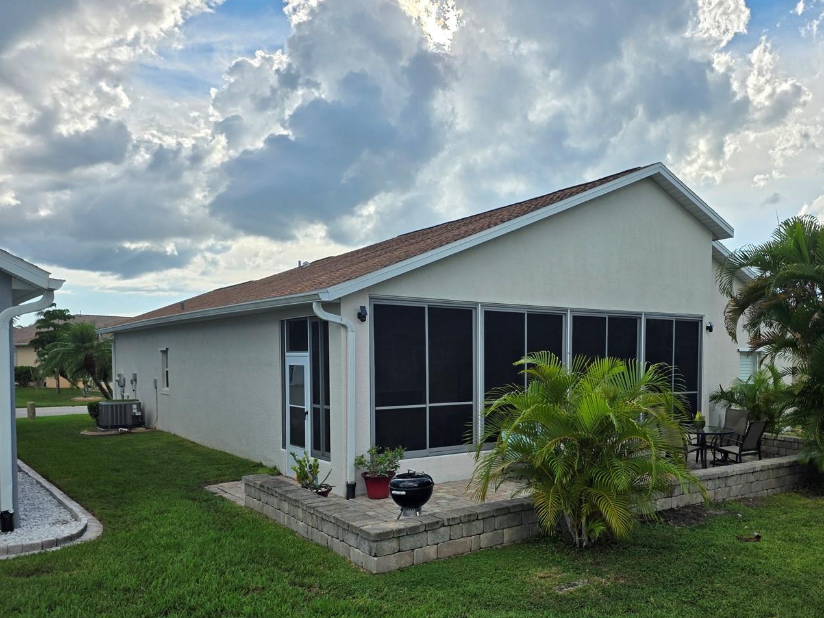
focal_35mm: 29
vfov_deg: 47.9
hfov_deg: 60.8
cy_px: 378
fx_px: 690
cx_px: 518
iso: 80
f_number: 1.7
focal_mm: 6.25
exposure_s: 1/7944
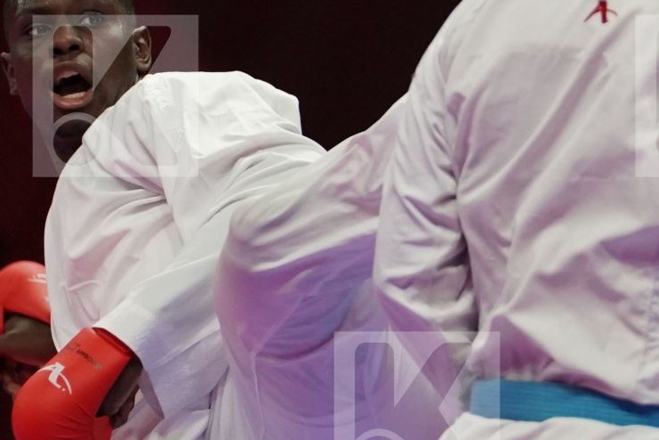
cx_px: 417
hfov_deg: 2.2
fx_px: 17334
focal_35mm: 947
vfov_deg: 1.5
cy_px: 96
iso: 3200
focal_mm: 260
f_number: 4
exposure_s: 1/1000
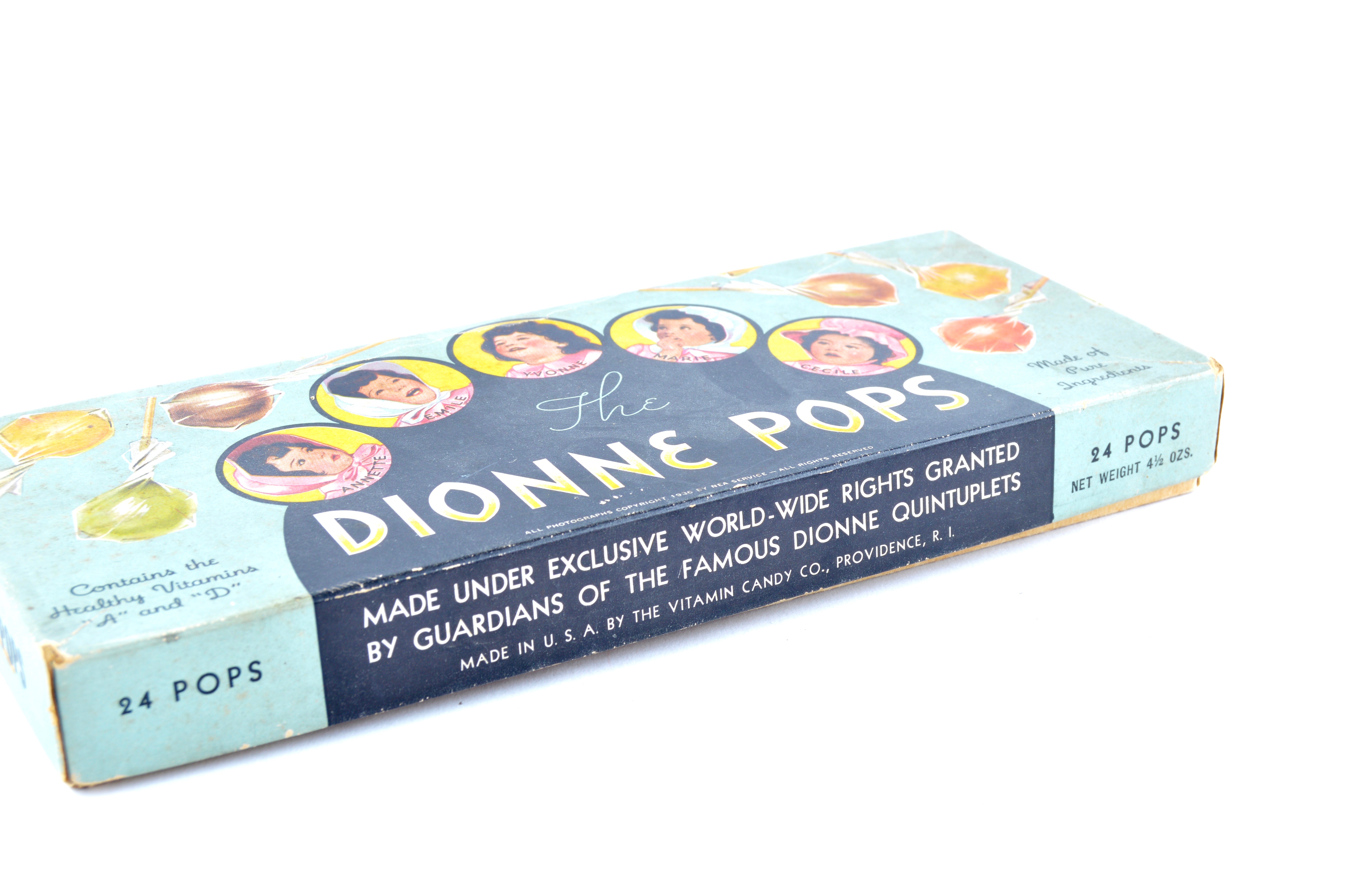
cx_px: 674
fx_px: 2131
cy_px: 448
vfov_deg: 23.7
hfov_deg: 35.1
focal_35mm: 57
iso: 100
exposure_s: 1/30
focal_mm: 38
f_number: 10
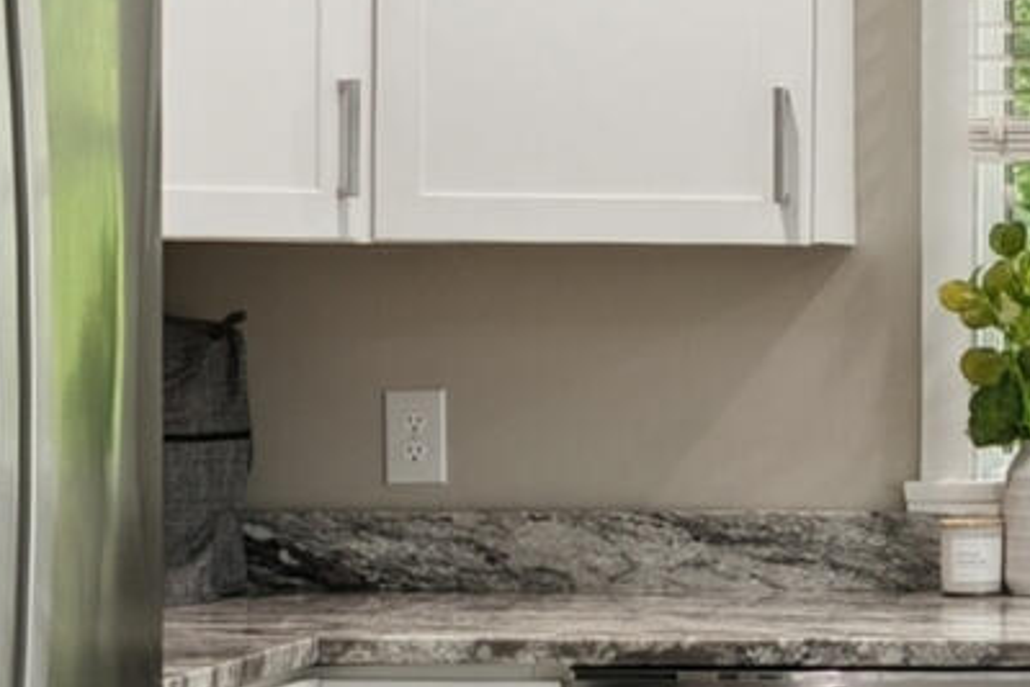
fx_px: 3434
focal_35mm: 120
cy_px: 320
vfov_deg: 11.4
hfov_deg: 15.8
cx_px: 1494
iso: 320
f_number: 7.1
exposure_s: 1/20
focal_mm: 16
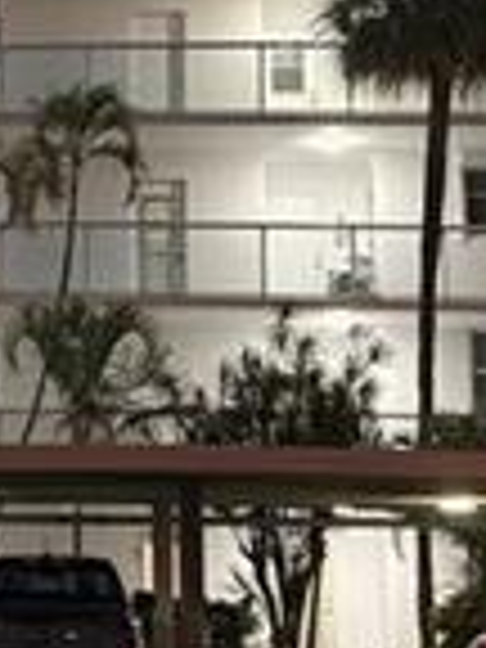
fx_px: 1872
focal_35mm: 100
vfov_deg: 19.6
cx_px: -94
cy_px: 252
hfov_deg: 14.3
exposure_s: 1/40
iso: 640
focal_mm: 6.76
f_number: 1.78
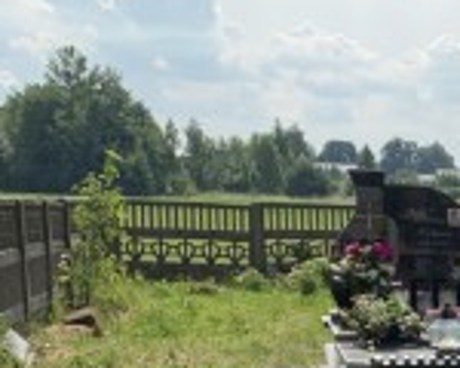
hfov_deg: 15.3
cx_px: 834
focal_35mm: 108
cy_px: 503
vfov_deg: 13.6
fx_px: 1470
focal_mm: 4.25
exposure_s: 1/2545
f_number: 1.8
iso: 25
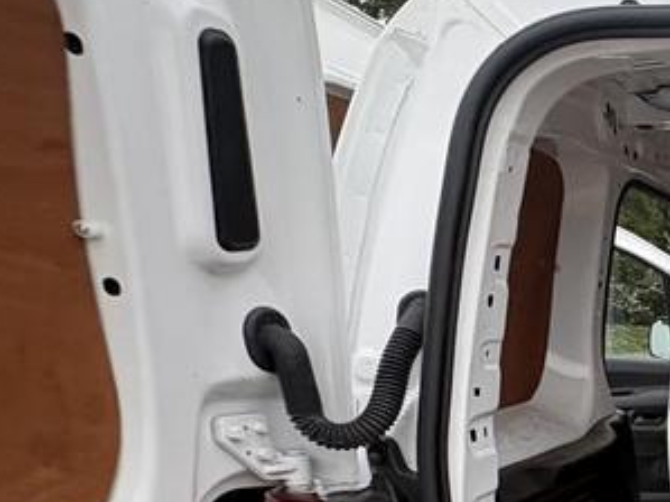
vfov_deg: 31.3
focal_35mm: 42
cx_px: 993
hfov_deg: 29.0
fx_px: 813
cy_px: 524
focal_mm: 2.22
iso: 64
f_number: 2.2
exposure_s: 1/157
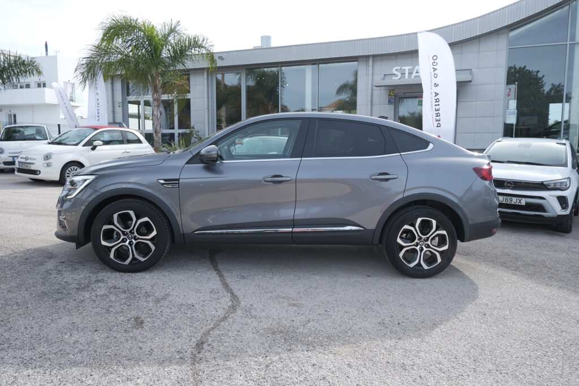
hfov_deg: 69.4
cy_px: 193
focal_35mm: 26
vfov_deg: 49.6
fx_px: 418
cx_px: 290
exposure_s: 1/100
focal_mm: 17.5
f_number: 9
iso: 160
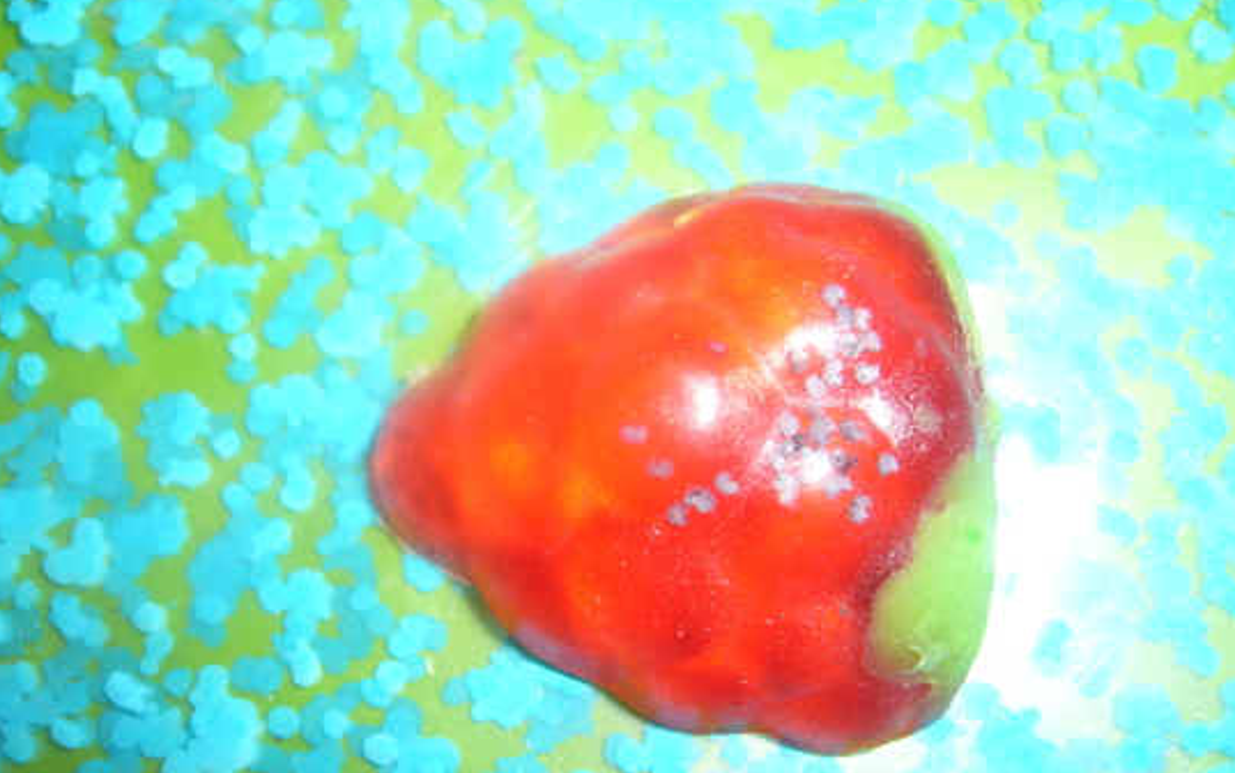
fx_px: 1279
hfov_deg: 51.5
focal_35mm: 38
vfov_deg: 33.6
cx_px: 607
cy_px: 422
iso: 80
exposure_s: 1/30
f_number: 2.8
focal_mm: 5.8
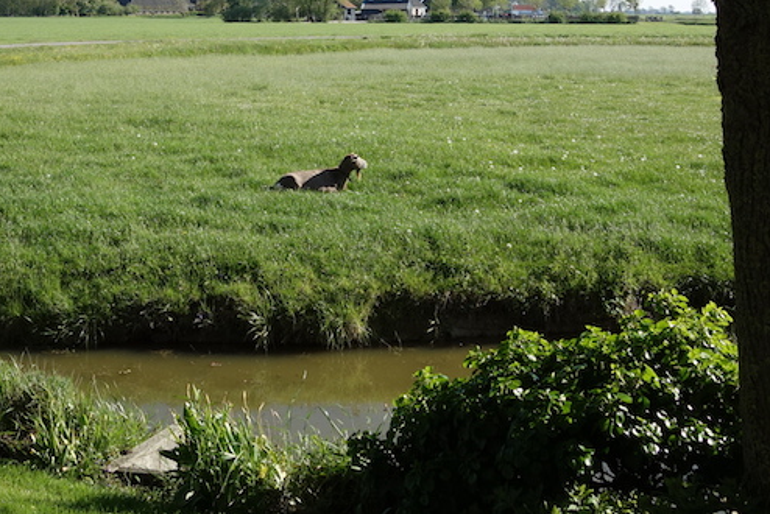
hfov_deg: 33.7
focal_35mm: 58
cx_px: 185
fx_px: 1241
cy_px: 26
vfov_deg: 22.7
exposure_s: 1/320
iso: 125
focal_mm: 10.4
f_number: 5.6
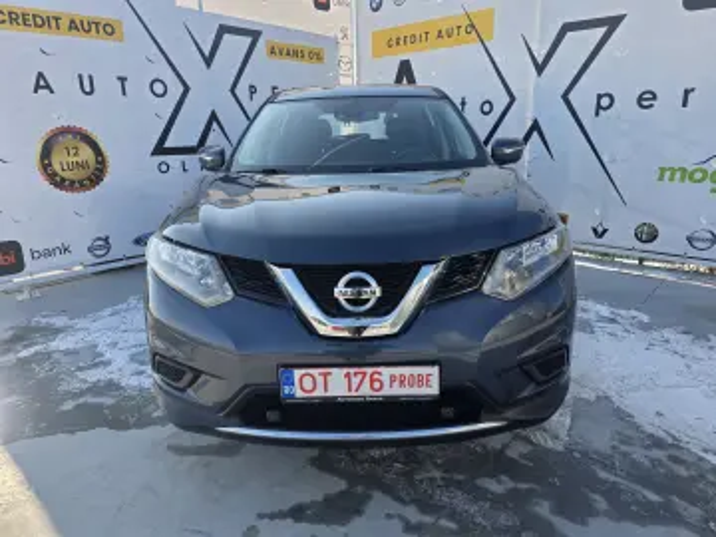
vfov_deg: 58.9
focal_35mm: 23
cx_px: 358
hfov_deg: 73.9
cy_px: 268
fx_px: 476
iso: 80
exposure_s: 1/1874
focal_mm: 6.3
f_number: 1.7
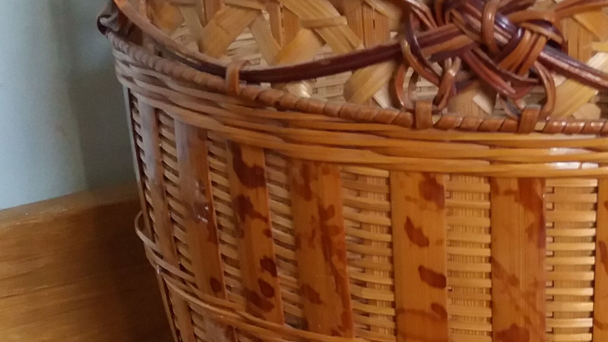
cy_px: 196
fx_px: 1419
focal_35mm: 88
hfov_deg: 23.2
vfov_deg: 13.7
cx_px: 602
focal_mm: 3.7
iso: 160
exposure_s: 1/30
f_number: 1.9
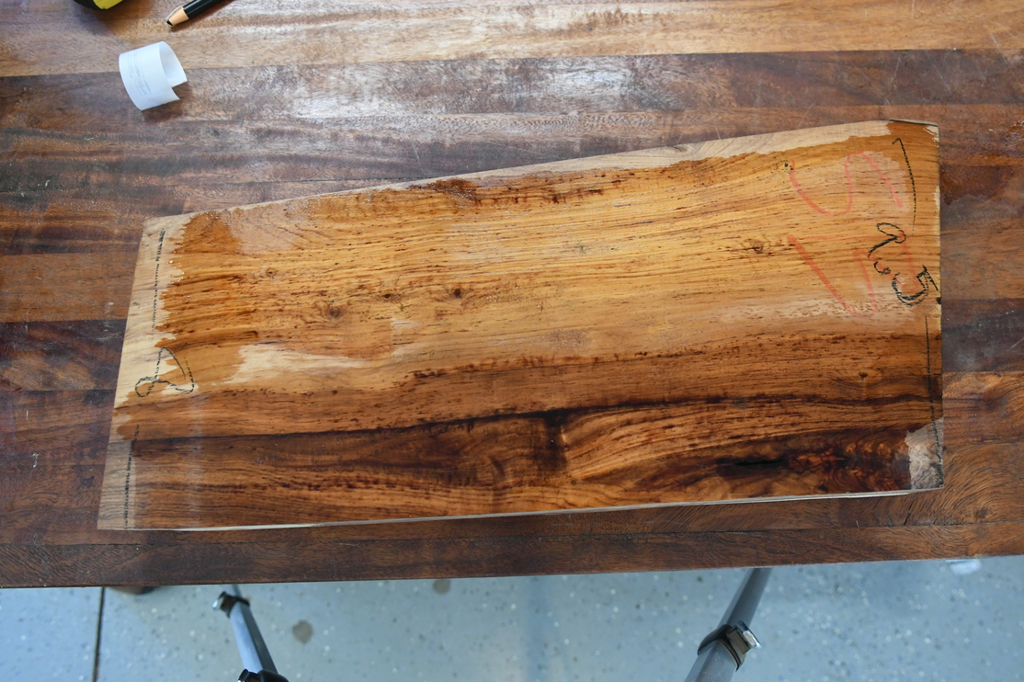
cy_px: 341
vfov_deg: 45.6
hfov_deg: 64.6
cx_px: 512
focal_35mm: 28
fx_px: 810
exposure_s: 1/160
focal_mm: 19
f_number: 3.5
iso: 2500
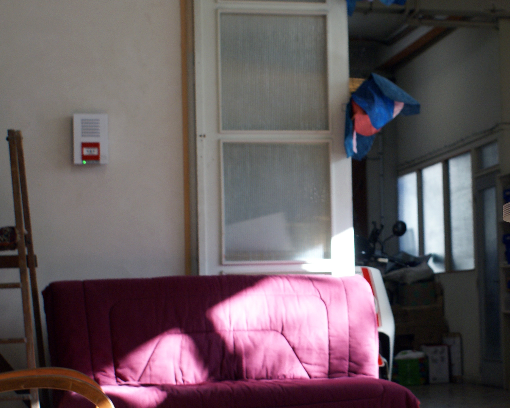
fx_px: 1147
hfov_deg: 24.9
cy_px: 302
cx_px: 359
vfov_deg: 20.0
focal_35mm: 76
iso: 200
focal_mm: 30
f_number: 5
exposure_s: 1/50
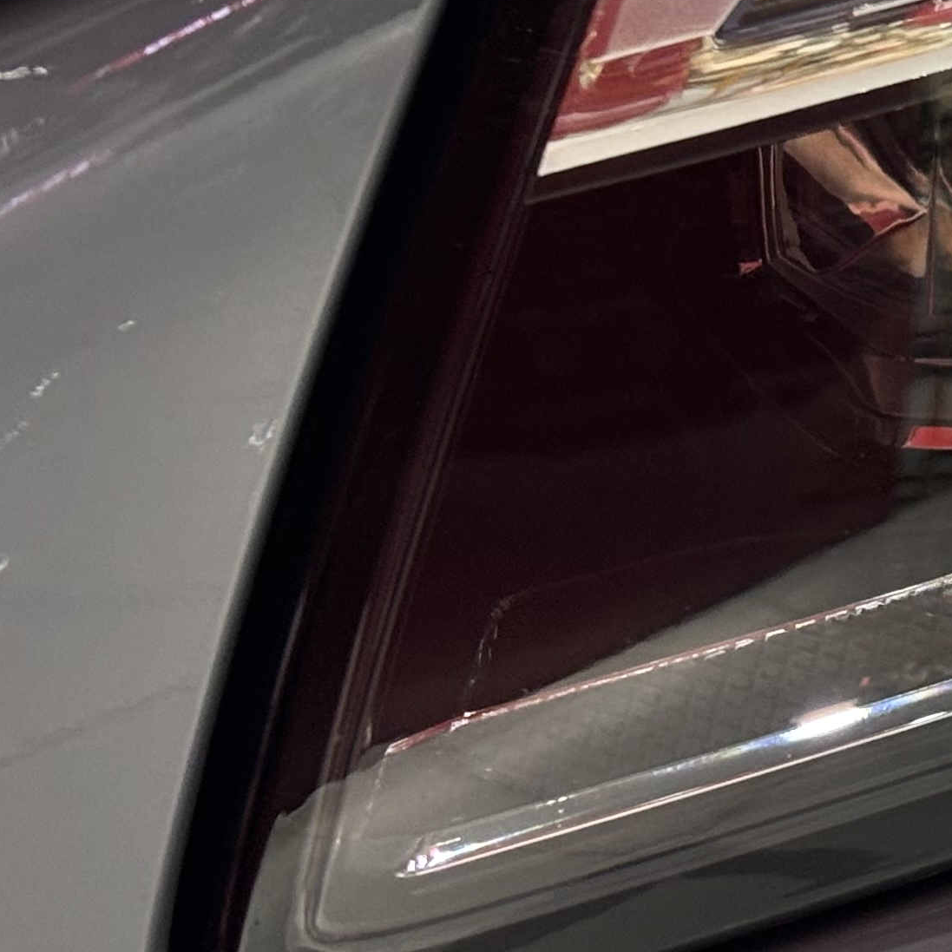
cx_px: 1498
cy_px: 63
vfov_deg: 10.3
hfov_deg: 10.0
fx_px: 5258
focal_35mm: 169
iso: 125
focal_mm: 5.96
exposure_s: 1/33
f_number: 1.6
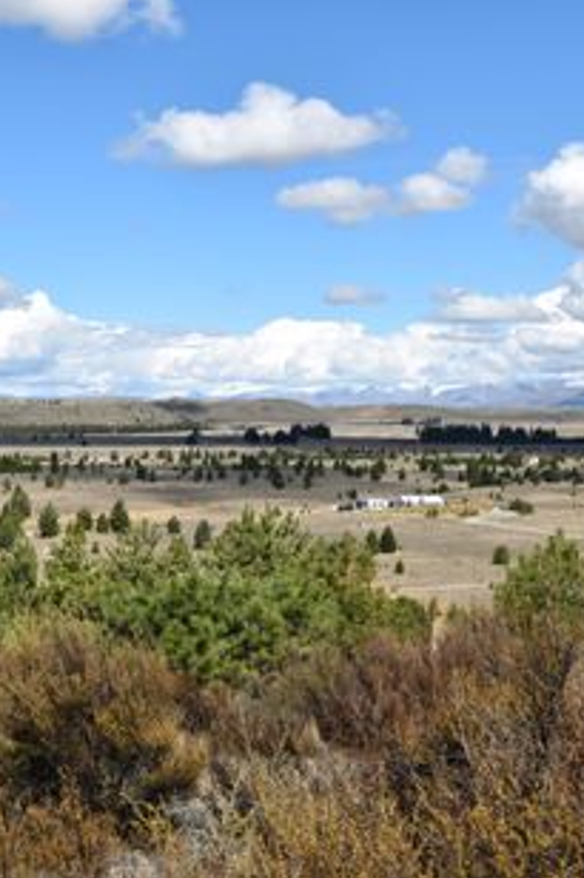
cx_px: -68
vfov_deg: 36.3
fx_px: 1340
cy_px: 435
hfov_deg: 23.0
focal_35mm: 55
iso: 100
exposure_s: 1/200
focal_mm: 24
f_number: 13
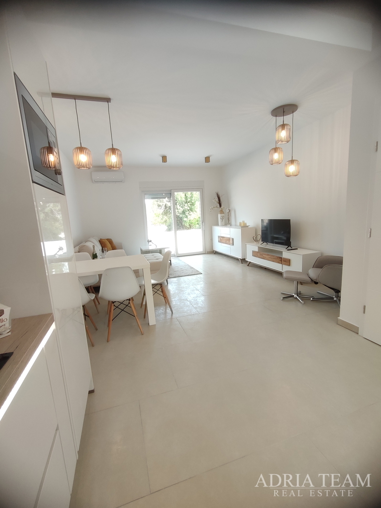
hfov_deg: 89.9
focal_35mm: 13
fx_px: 191
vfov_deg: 106.2
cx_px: 190
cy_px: 254
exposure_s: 1/100
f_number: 2.2
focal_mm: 1.66
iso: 104
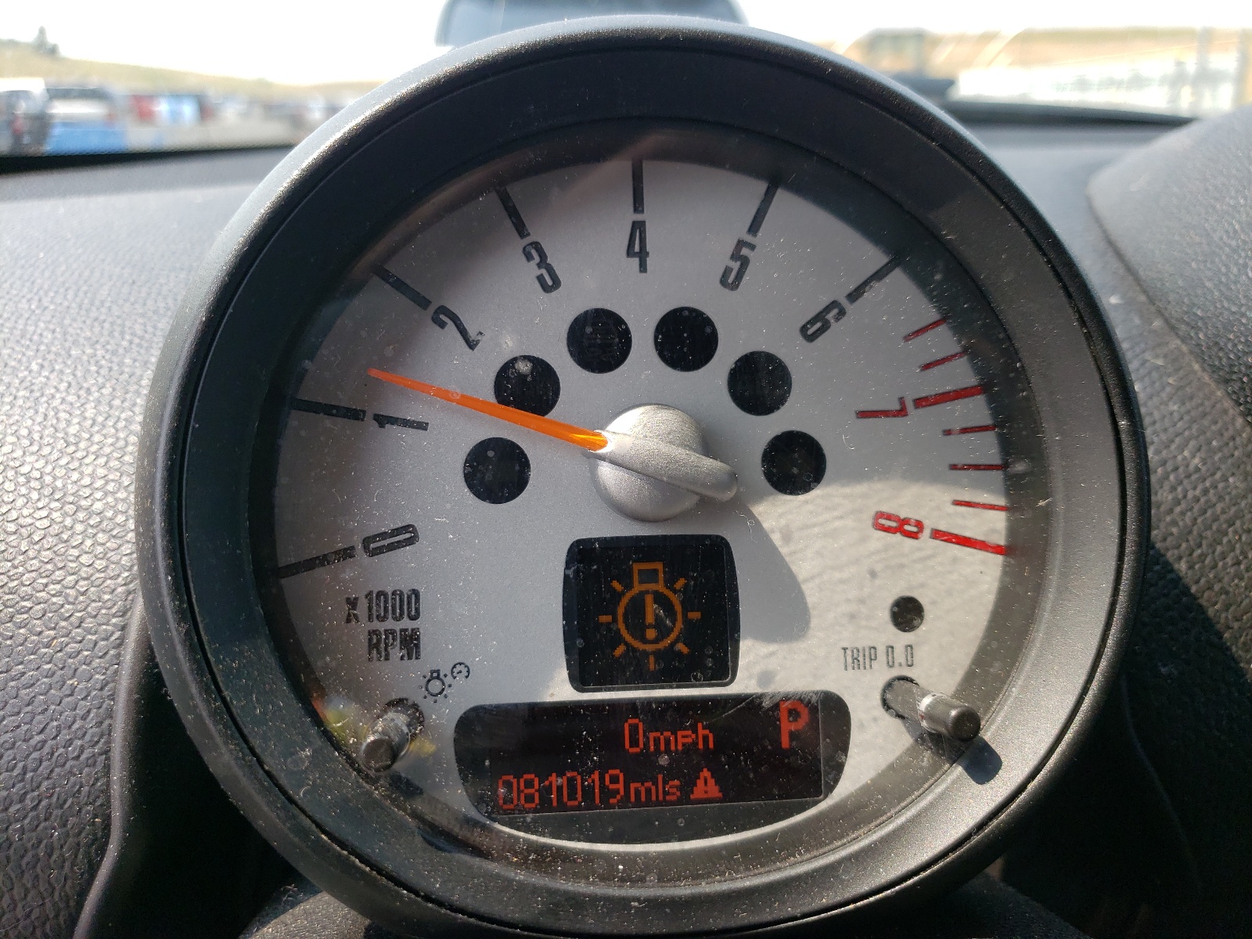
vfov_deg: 53.1
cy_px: 470
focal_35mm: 26
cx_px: 626
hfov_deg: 67.3
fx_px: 940
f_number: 1.5
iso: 50
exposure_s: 1/714
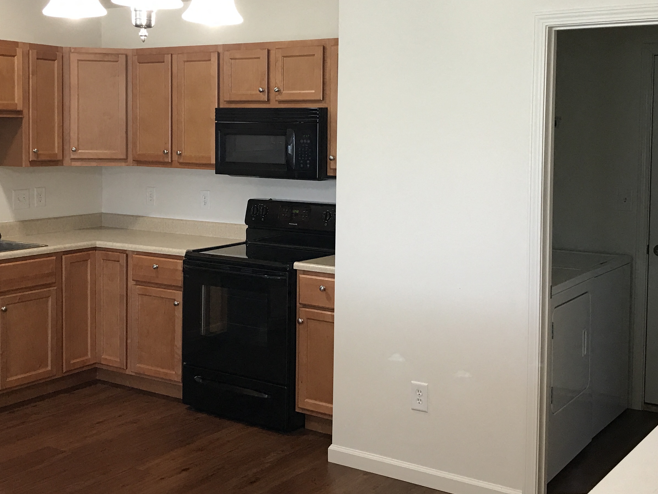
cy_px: 179
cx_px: 312
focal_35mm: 47
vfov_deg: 30.7
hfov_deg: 40.4
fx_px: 893
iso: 32
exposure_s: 1/24
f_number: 1.8
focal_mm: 3.99
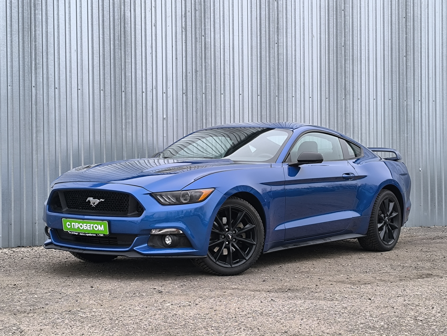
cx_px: 224
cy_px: 168
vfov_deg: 21.9
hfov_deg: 29.0
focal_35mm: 67
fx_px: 865
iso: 250
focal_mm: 6.14
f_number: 1.65
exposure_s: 1/100
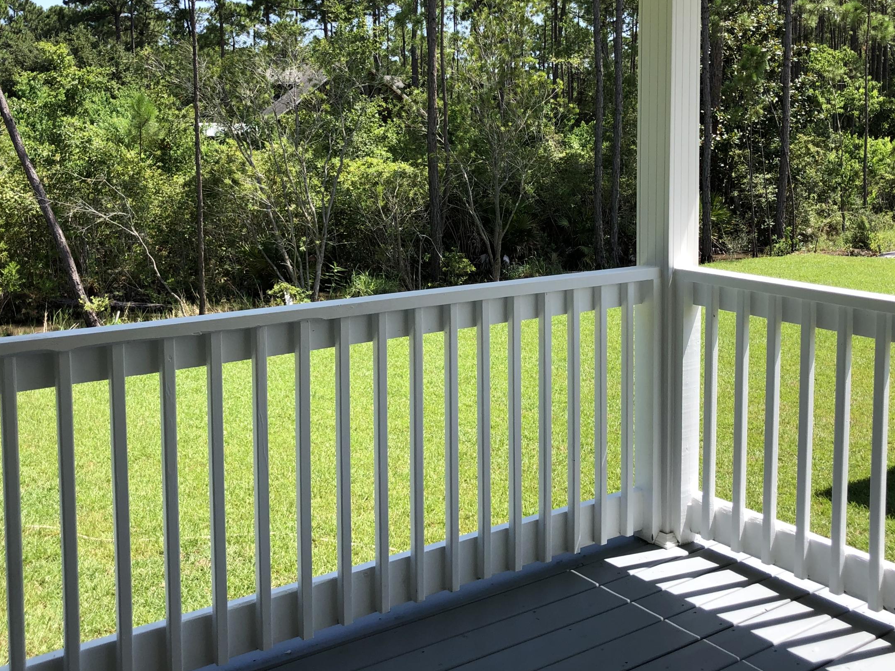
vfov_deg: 36.4
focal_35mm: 39
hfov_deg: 47.9
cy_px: 218
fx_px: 1008
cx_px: 453
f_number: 1.8
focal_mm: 3.99
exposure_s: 1/796
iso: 20
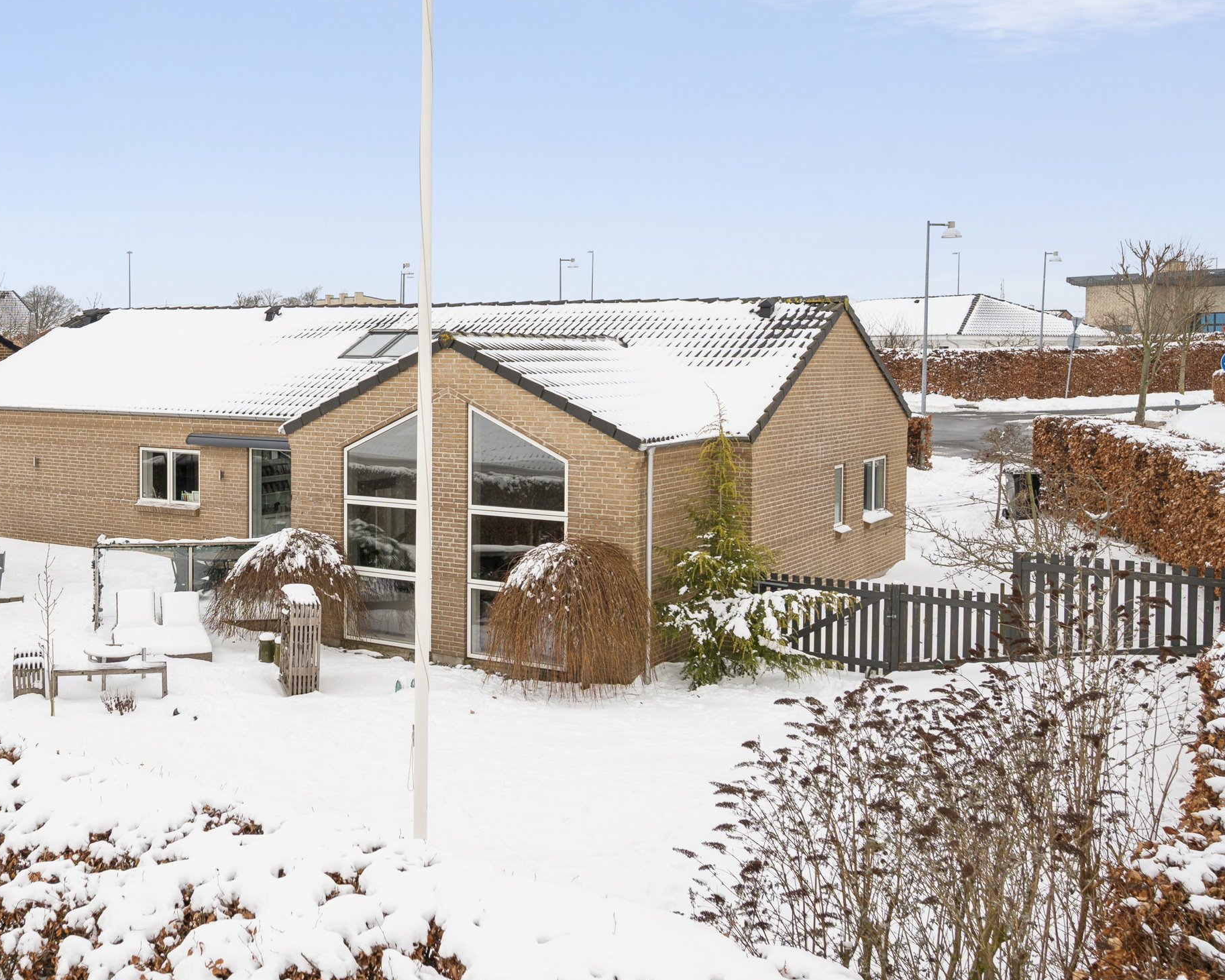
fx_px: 1342
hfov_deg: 47.3
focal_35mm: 37
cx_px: 310
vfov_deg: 40.1
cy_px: 469
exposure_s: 1/500
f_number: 5
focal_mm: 24
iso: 160
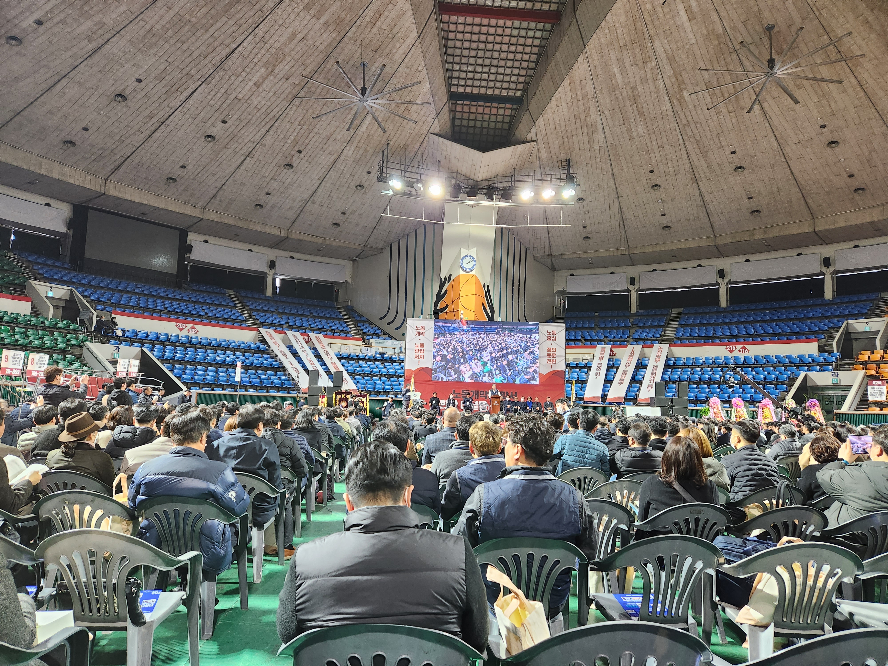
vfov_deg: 58.9
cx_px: 444
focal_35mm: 23
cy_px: 333
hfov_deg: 73.9
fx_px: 590
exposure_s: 1/120
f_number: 1.8
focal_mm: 5.4
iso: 320
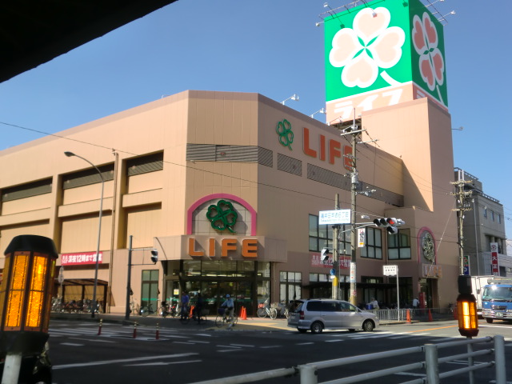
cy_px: 192
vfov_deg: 39.7
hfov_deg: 51.4
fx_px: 532
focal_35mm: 36
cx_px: 256
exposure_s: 1/1000
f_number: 3.1
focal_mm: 6.51
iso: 64
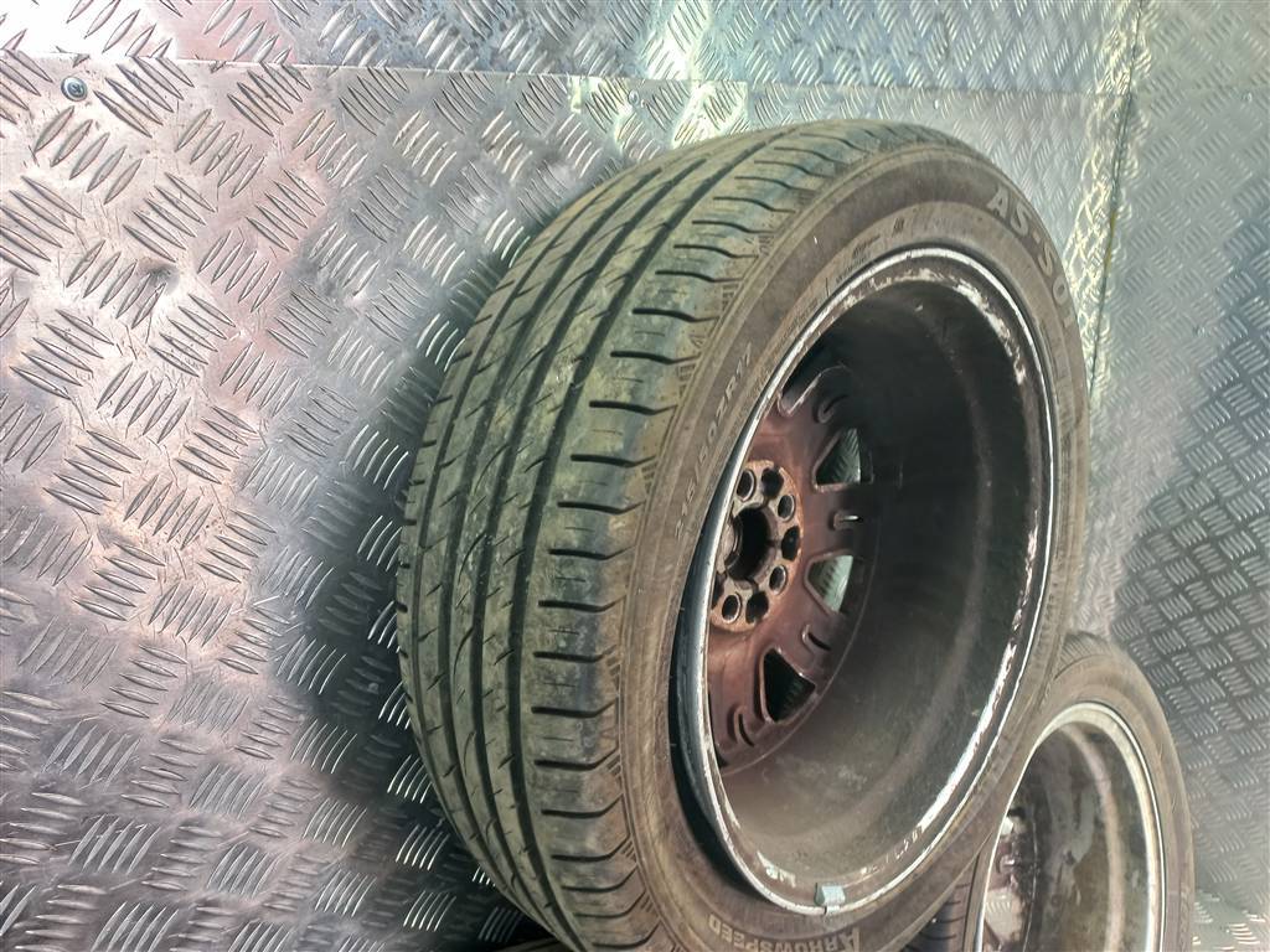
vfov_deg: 54.9
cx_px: 635
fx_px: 917
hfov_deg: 69.4
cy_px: 476
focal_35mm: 25
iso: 64
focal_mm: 4.6
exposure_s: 1/50
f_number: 1.8
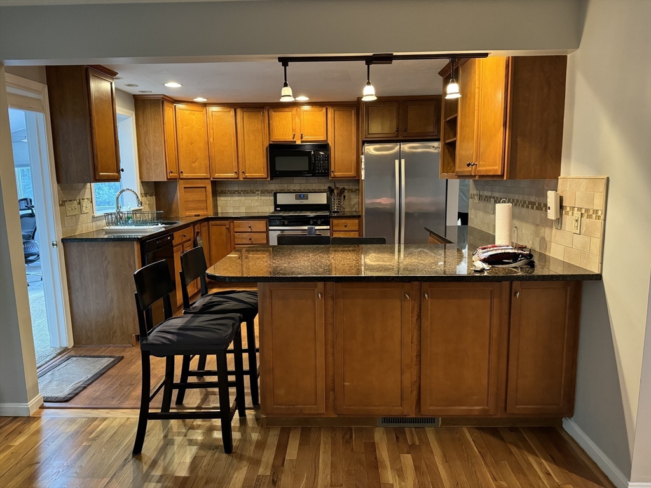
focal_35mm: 24
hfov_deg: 71.6
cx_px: 326
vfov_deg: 56.8
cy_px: 244
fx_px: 451
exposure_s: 1/40
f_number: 1.78
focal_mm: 6.76
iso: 640
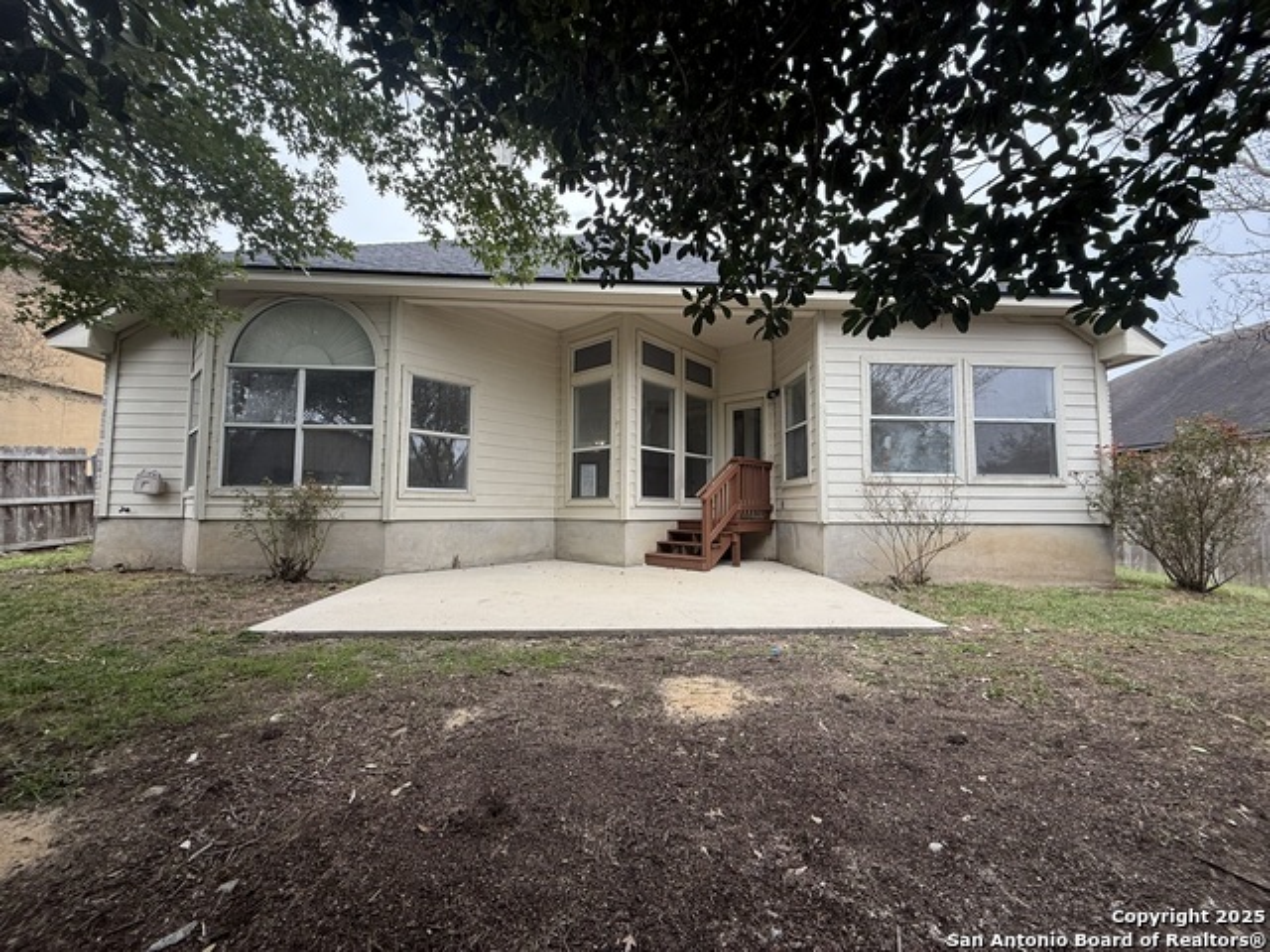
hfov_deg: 102.1
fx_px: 514
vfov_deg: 85.7
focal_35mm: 14
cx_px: 635
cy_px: 476
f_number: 2.2
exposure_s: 1/198
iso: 50
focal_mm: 2.22
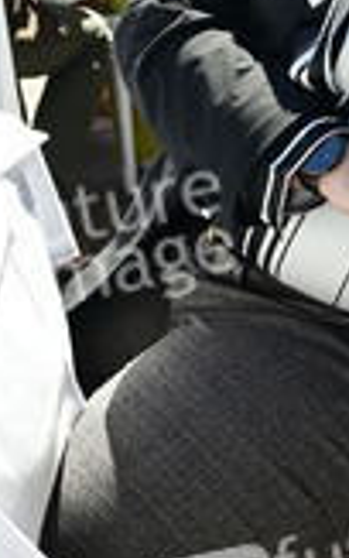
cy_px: 82
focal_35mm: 76
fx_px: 1159
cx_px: 431
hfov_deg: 16.3
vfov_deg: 26.4
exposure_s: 1/200
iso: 100
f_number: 5.6
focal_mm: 30.5
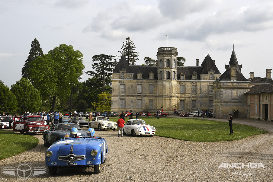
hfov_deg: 43.6
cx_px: 136
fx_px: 341
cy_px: 91
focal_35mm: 45
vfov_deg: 29.9
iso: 100
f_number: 8
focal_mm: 30
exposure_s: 1/250
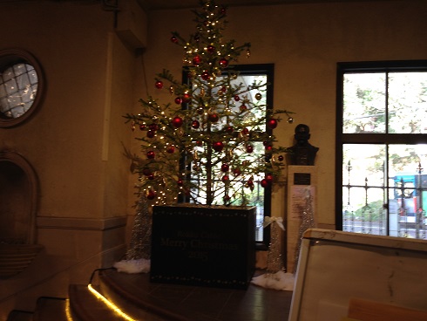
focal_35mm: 33
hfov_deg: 55.3
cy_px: 160
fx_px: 407
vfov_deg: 43.0
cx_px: 214
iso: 50
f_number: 2.4
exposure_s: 1/24
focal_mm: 4.12
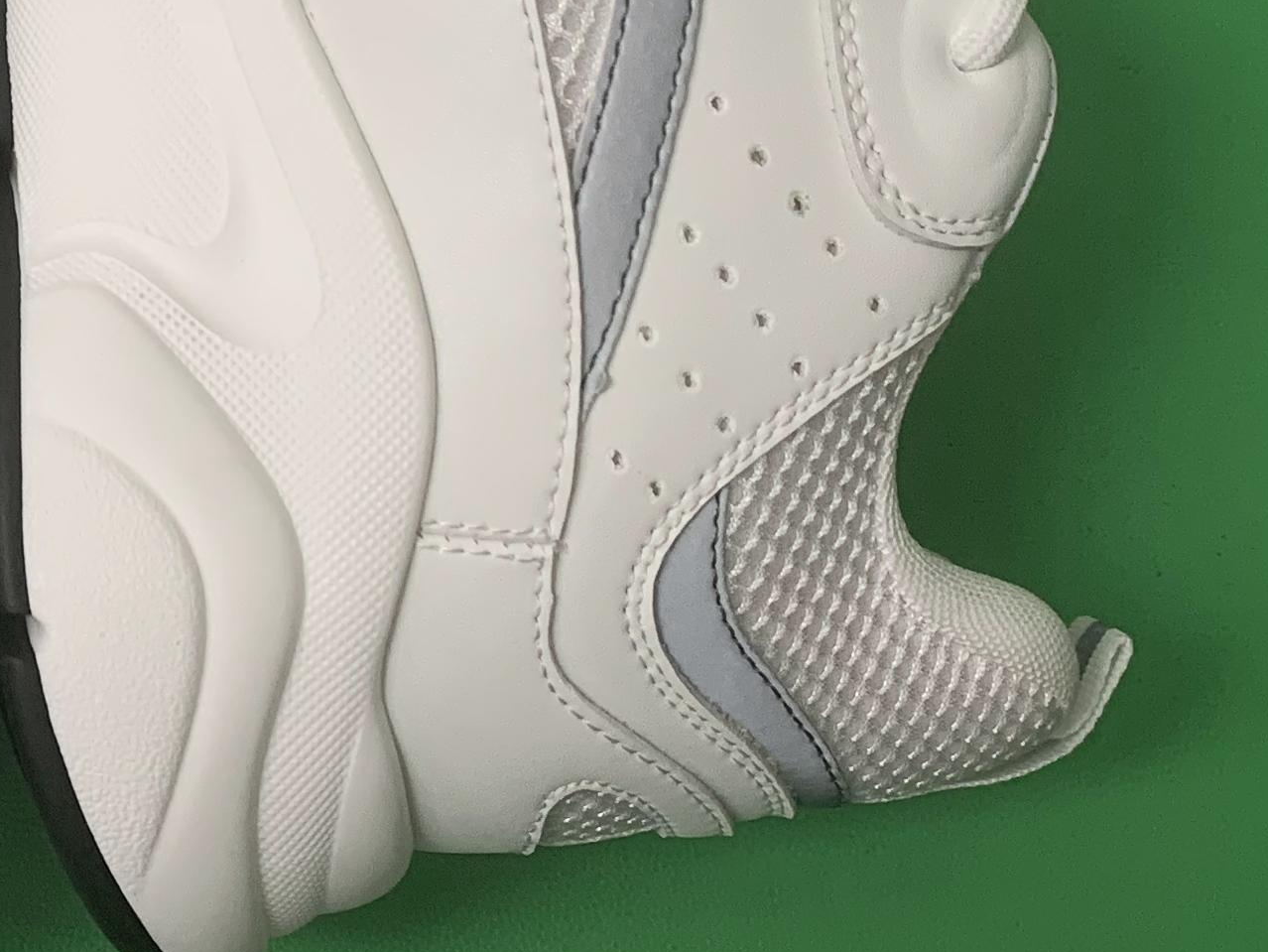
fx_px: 3004
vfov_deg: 17.4
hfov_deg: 22.8
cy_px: -91
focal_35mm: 82
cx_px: -40
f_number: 1.8
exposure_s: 1/61
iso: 100
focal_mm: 4.25
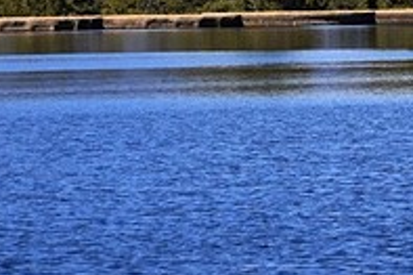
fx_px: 7313
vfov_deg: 2.1
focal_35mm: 638
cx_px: 738
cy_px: -209
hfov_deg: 3.2
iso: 200
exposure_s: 1/400
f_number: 10
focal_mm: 105
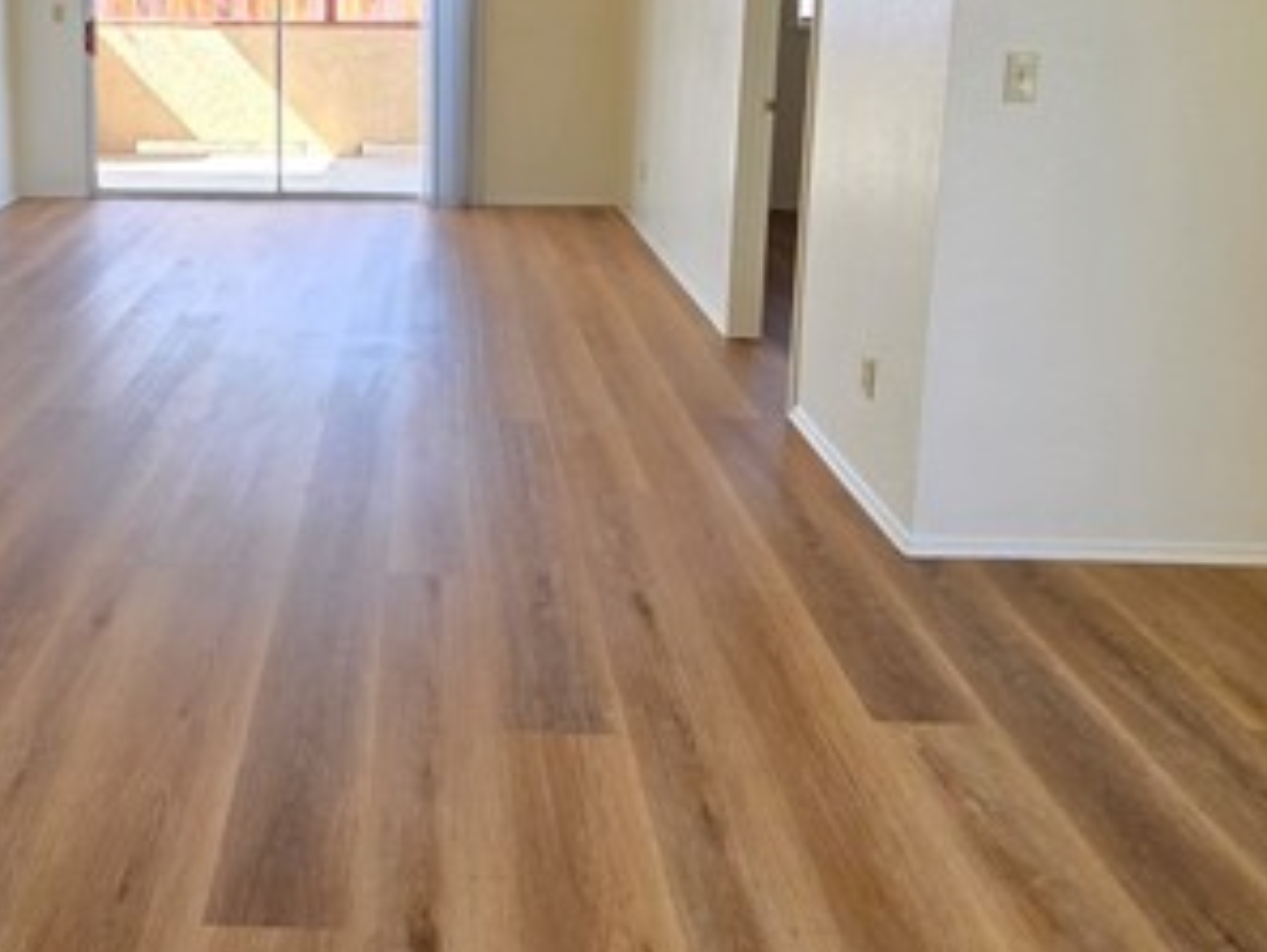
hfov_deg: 61.5
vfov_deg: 46.5
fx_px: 1025
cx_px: 397
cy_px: 158
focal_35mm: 28
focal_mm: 2.2
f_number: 2.2
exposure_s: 1/120
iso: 64
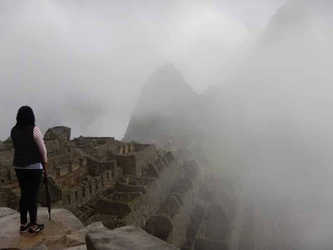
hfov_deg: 46.8
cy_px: 125
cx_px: 166
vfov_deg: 36.0
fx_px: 385
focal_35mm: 40
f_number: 4.2
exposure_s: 1/160
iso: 125
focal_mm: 7.2
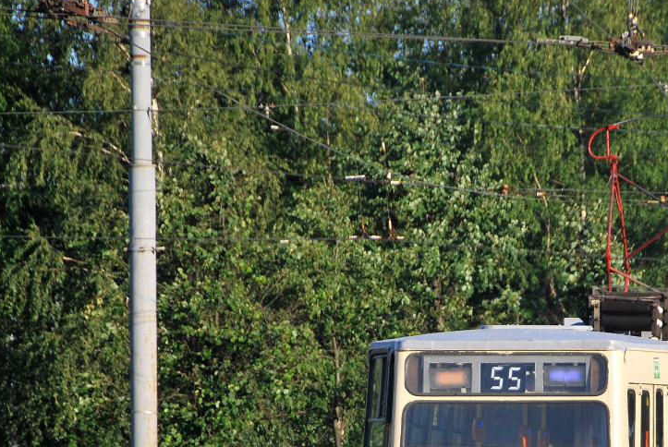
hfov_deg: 5.7
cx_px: 507
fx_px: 6760
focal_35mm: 364
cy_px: 391
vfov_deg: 3.8
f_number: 5.6
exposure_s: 1/400
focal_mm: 135
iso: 100
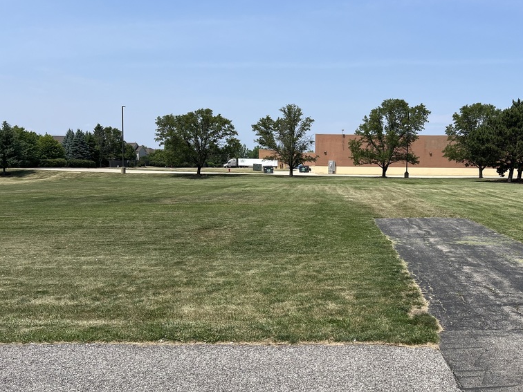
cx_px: 320
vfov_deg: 42.9
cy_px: 200
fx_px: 499
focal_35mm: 33
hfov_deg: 54.9
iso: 50
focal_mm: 5.7
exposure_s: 1/5076
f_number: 1.5
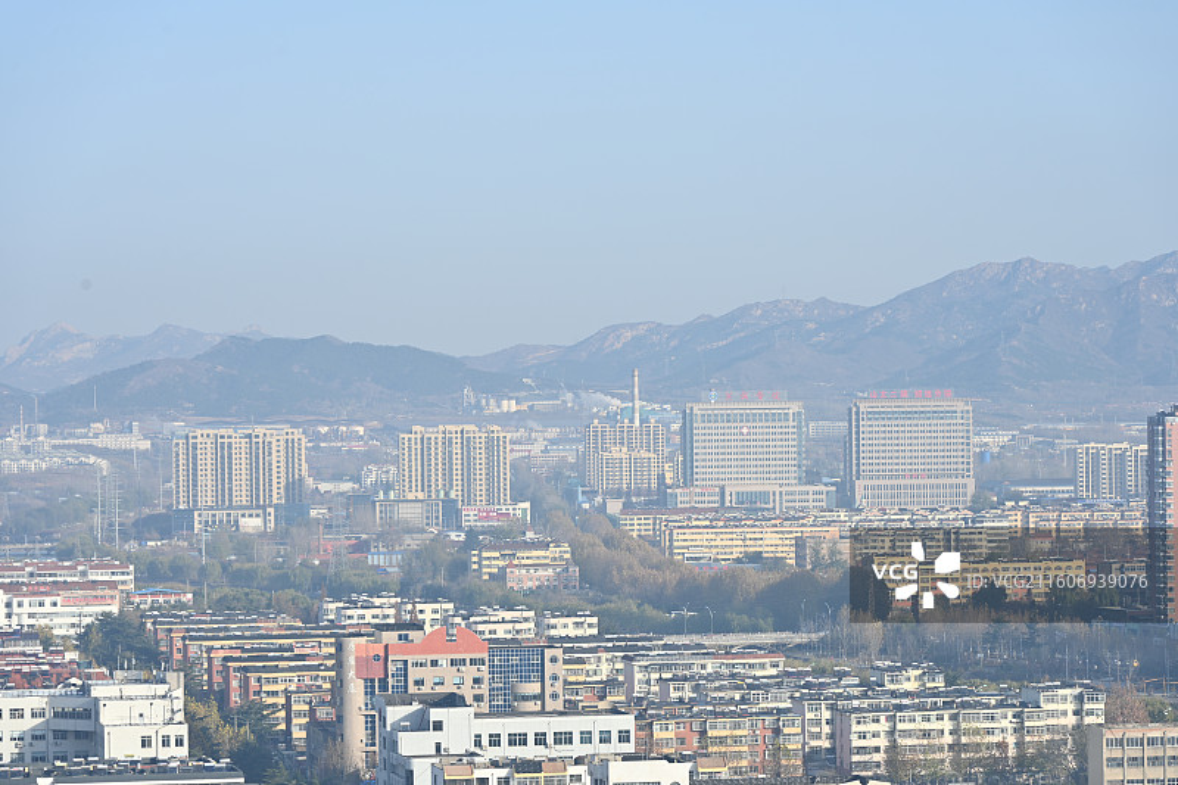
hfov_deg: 17.1
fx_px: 3926
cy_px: 392
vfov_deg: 11.4
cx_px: 589
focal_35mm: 120
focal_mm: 120
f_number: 8
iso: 64
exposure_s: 1/125
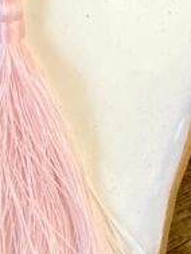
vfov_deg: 16.6
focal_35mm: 110
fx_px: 808
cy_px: -105
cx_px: 35
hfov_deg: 13.4
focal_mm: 5.7
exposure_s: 1/121
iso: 64
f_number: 1.5
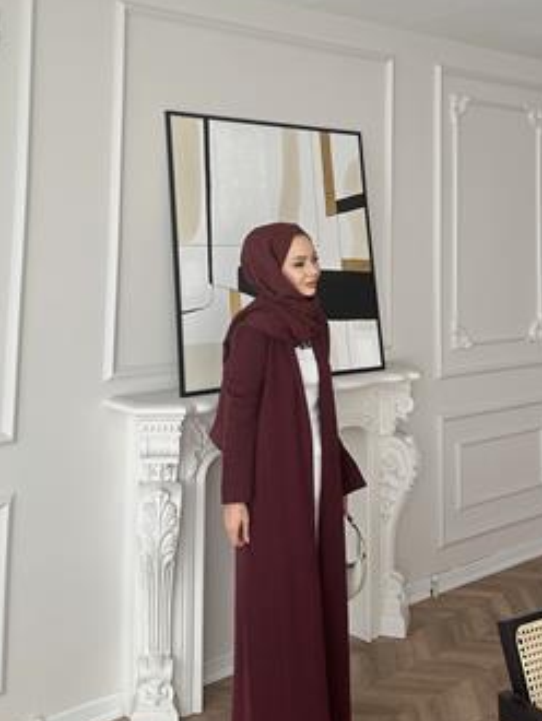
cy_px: 429
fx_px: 625
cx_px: 280
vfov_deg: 59.5
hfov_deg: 46.8
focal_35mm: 30
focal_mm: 6.86
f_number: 1.78
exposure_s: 1/369
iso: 80
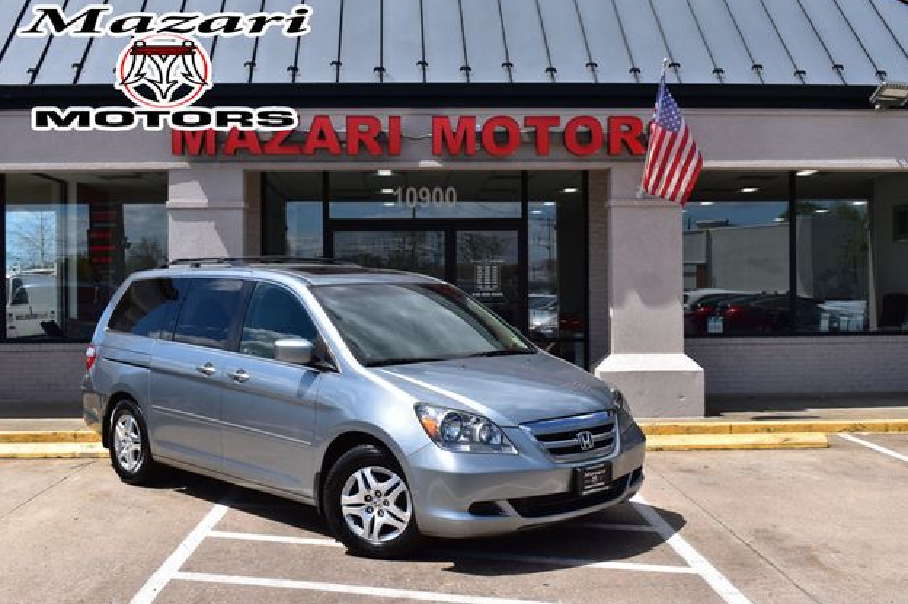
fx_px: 1008
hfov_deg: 48.5
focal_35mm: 40
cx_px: 453
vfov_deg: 33.3
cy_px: 295
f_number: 11
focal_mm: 26
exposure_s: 1/500
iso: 280
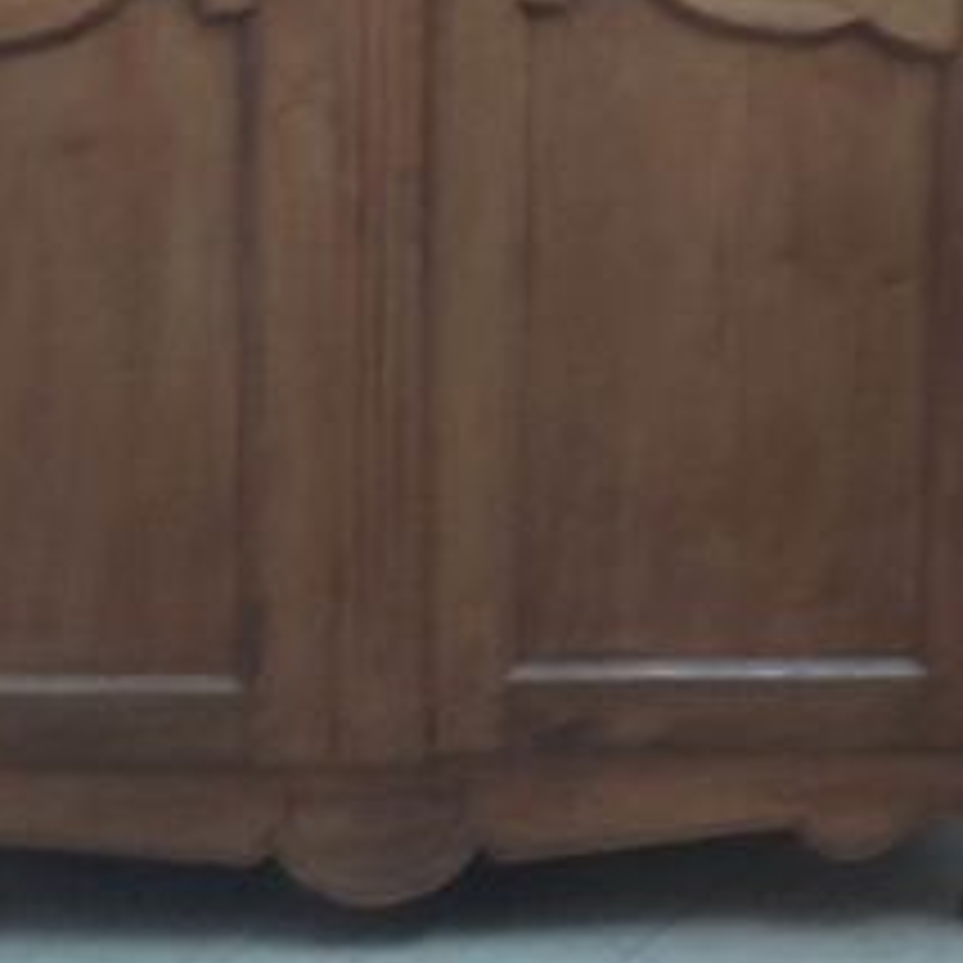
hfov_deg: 26.1
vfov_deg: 22.9
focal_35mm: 66
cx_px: 387
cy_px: -333
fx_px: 2077
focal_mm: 6.04
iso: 301
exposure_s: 1/20
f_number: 1.9
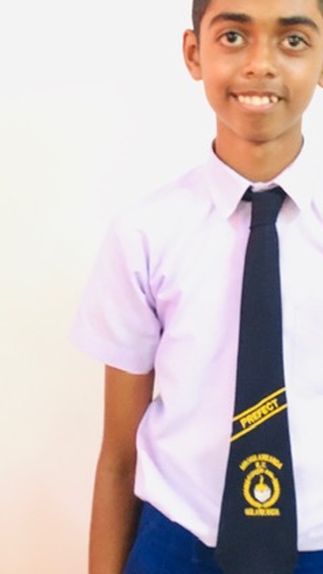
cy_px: 149
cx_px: 248
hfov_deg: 24.6
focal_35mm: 48
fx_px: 730
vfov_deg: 41.7
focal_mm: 4.15
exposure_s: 1/17
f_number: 2.2
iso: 400
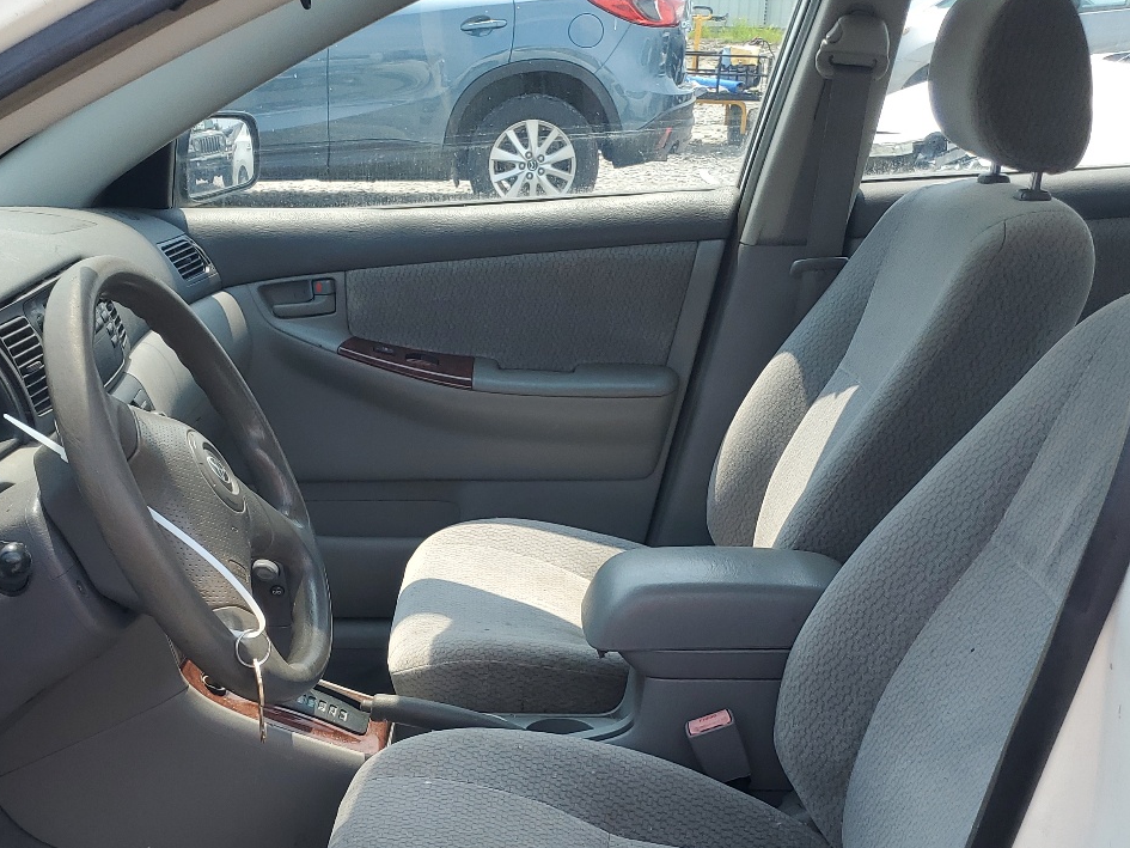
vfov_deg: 32.1
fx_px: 1437
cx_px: 386
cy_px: 665
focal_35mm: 44
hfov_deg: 42.4
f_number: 1.5
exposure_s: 1/1250
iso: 50
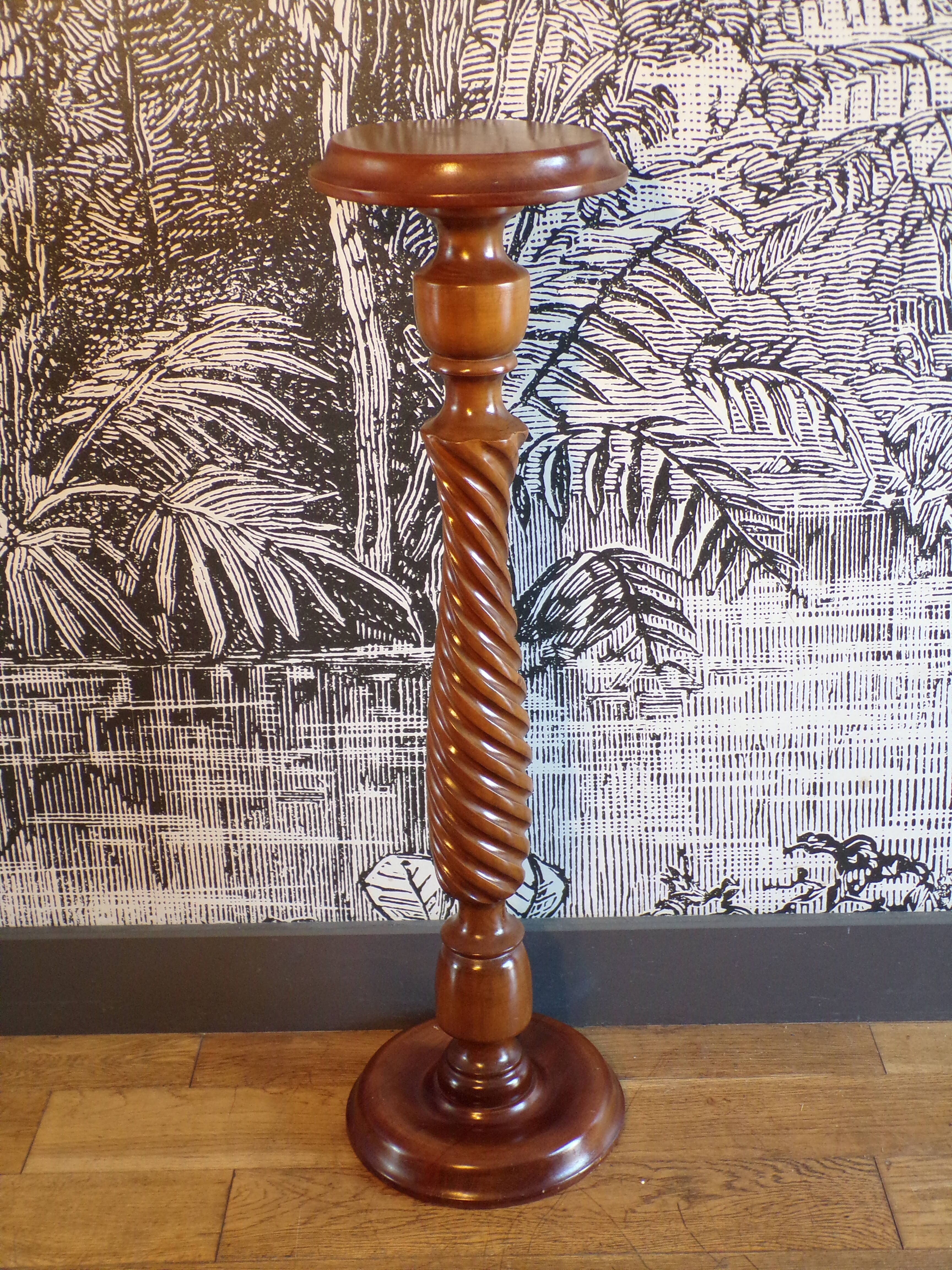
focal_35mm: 42
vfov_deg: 44.8
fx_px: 1540
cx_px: 476
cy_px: 635
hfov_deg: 34.3
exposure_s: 1/17
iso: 276
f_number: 3.4
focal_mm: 7.6
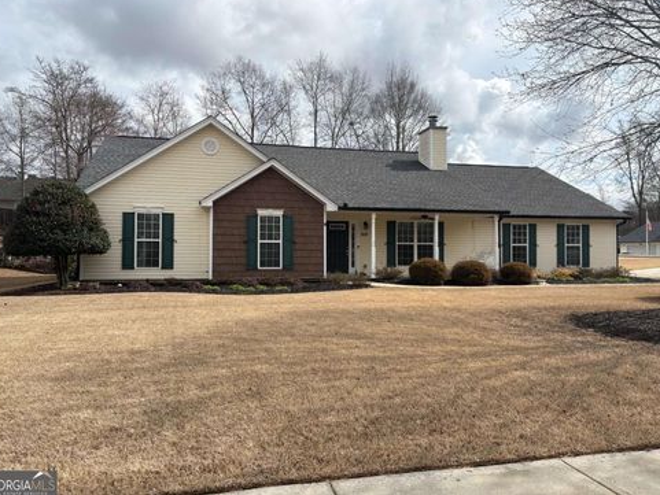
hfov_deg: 65.3
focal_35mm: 27
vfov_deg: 51.4
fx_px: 515
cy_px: 239
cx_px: 322
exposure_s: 1/4950
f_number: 1.6
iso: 50
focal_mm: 5.96
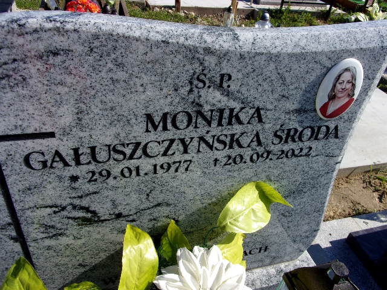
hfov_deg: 63.4
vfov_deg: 49.7
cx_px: 194
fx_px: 313
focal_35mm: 28
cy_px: 145
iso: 80
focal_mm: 5.1
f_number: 10.8
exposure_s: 1/105
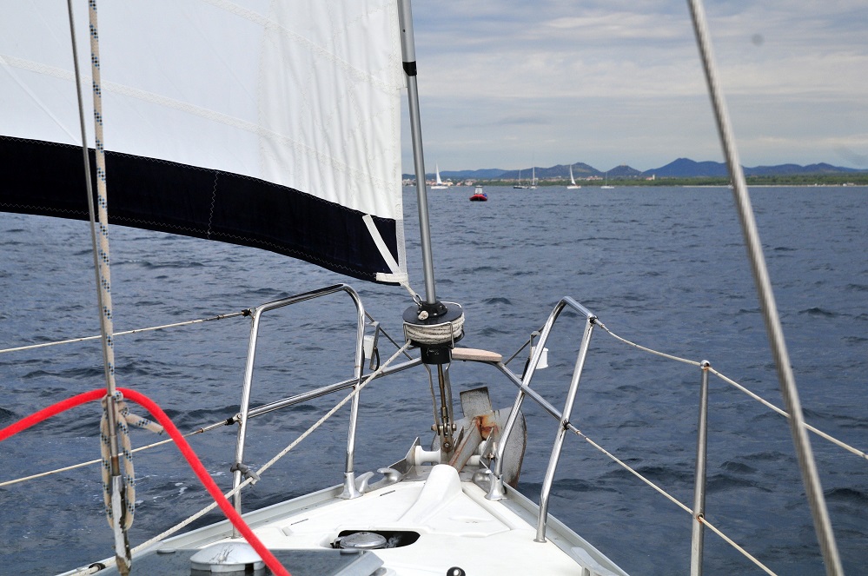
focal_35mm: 75
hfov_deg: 27.0
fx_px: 1806
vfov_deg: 18.1
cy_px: 288
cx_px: 434
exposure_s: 1/800
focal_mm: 50
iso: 320
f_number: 9
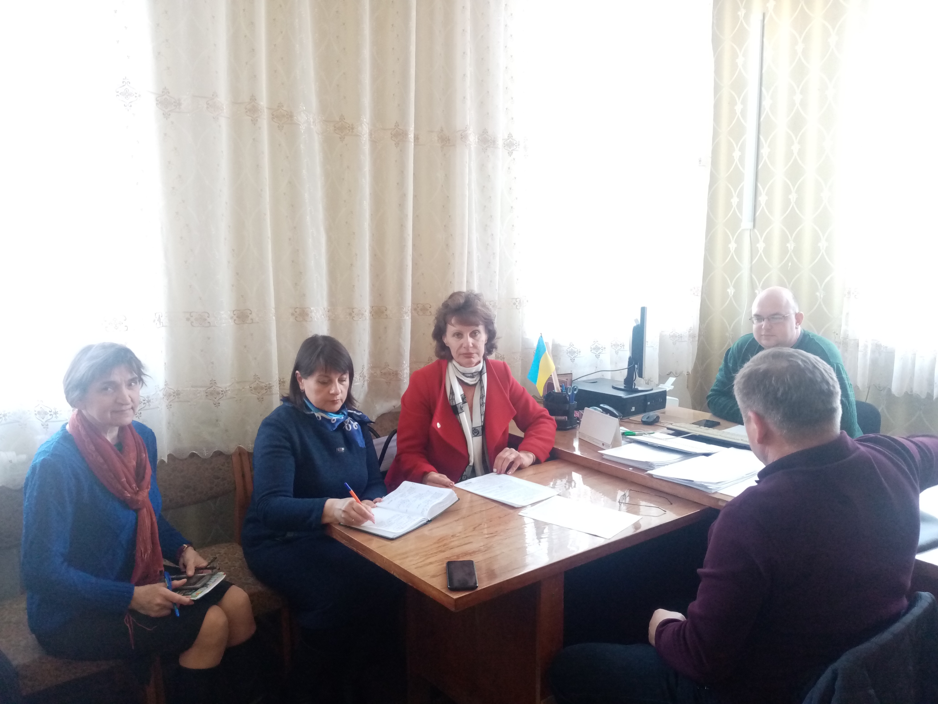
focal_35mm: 26
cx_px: 469
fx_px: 705
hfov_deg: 67.3
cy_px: 352
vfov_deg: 53.1
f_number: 1.8
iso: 400
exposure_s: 1/25
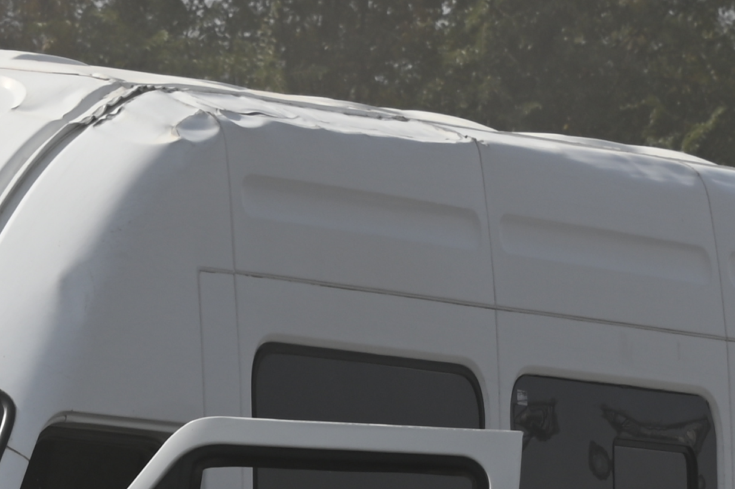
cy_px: 946
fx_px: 9222
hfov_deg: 4.6
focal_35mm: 452
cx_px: 102
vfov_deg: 3.0
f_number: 11
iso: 100
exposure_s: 1/200
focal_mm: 92
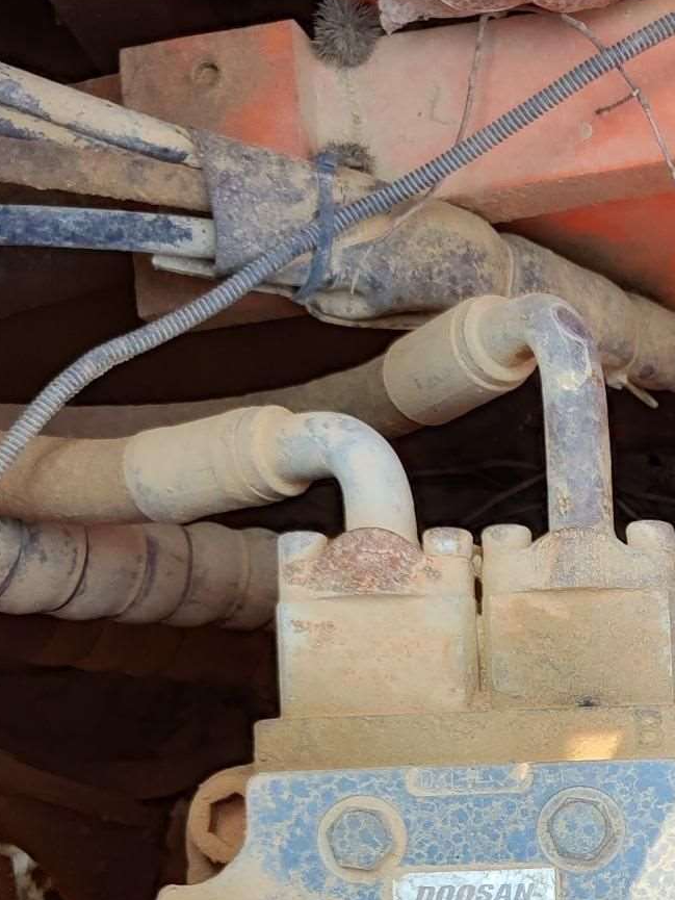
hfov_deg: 19.1
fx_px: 1846
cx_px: 891
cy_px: 903
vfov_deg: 26.0
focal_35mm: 71
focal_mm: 5.59
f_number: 1.88
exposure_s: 1/714
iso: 50
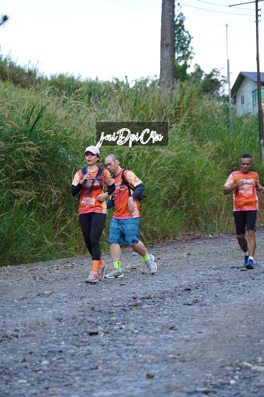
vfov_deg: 19.5
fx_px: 1157
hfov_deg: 13.0
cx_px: 132
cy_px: 198
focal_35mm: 105
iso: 320
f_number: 2.8
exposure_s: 1/500
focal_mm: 70
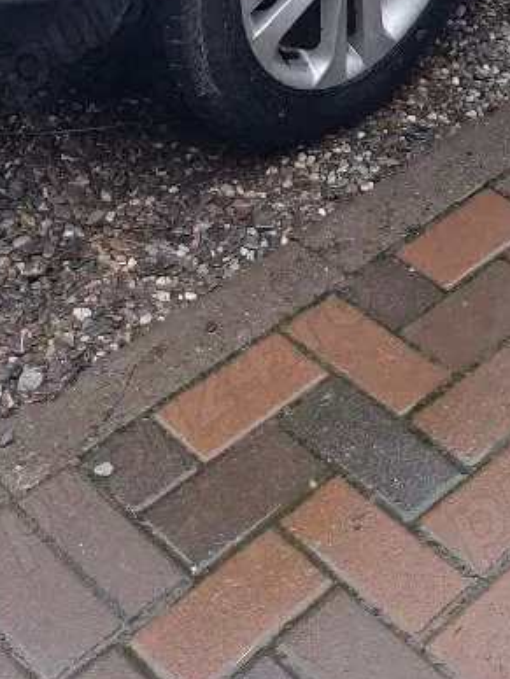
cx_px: 300
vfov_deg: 19.0
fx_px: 1689
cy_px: -430
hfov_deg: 17.2
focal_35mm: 86
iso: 40
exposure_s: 1/50
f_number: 1.8
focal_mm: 5.23
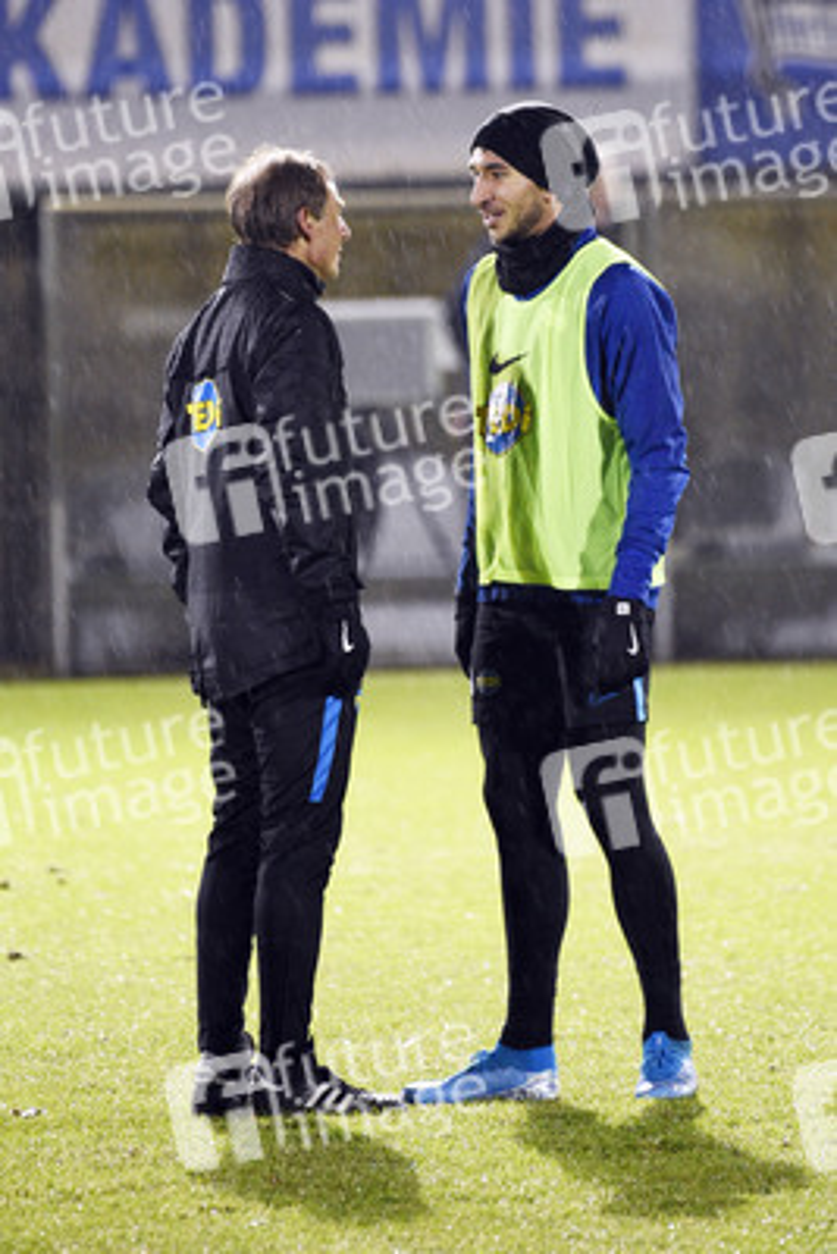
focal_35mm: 500
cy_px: 627
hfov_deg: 2.8
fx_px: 17421
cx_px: 418
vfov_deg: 4.1
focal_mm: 500
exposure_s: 1/160
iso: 5000
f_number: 5.6
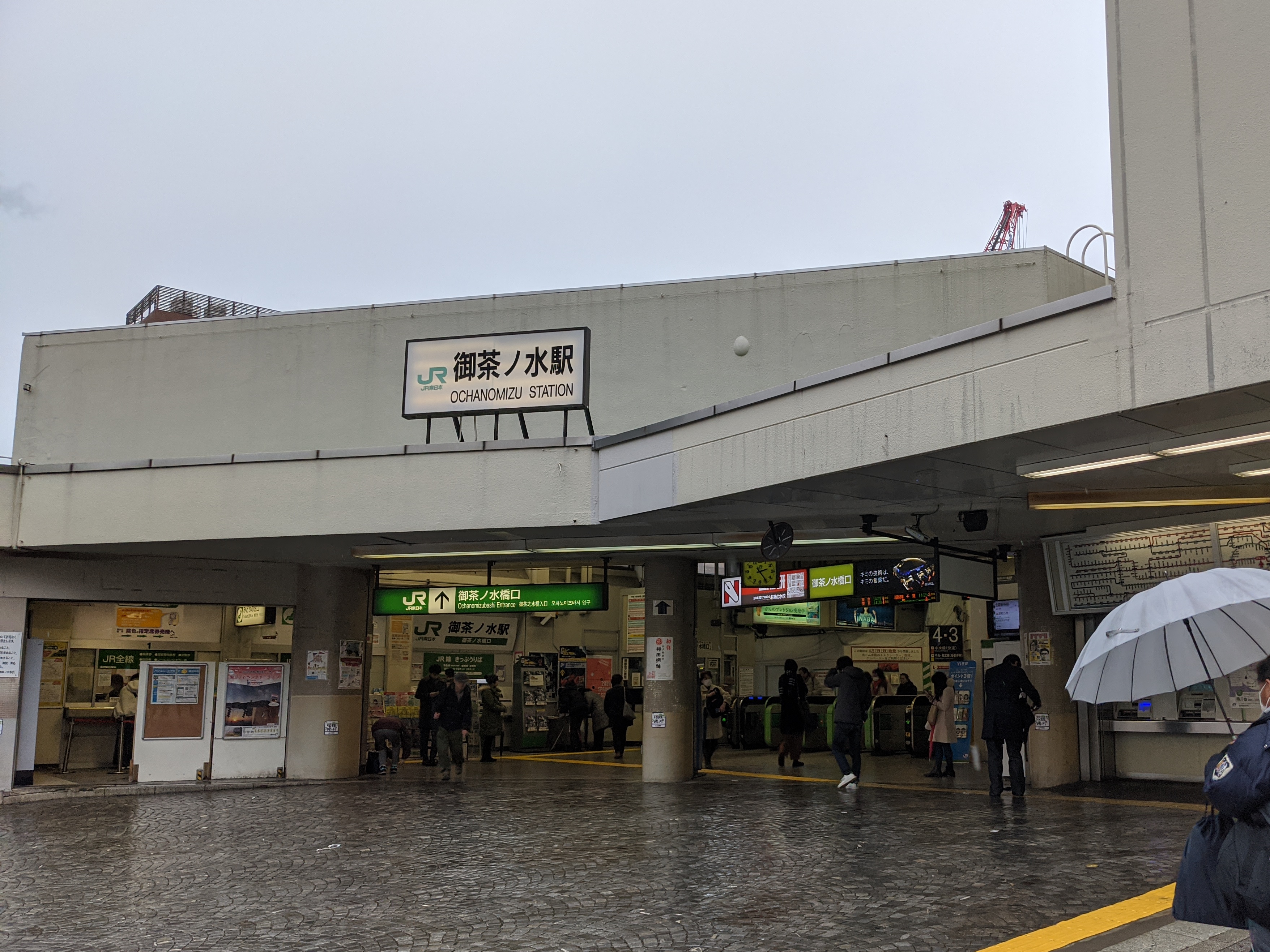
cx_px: 729
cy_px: 539
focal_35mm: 31
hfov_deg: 58.1
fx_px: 1137
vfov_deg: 45.3
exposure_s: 1/711
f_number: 1.73
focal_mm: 4.38
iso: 86
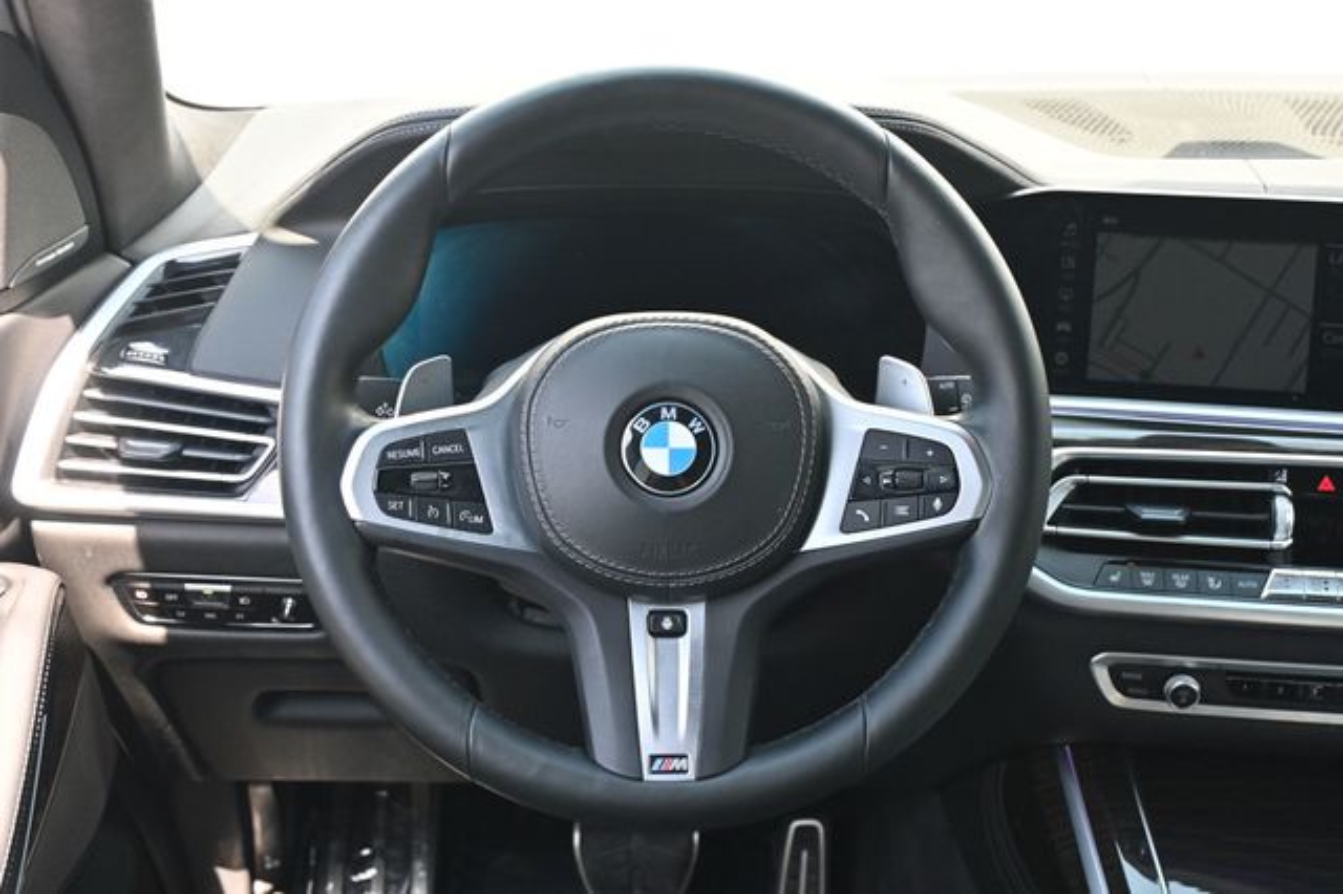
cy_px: 447
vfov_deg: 30.8
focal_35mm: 44
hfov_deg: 45.0
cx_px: 672
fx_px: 1622
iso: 560
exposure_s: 1/125
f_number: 4.8
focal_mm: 29
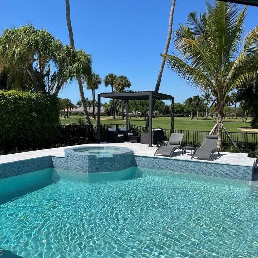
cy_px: 129
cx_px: 136
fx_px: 261
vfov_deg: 52.5
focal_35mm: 31
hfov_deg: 52.5
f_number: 1.5
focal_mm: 5.7
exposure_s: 1/6211
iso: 50
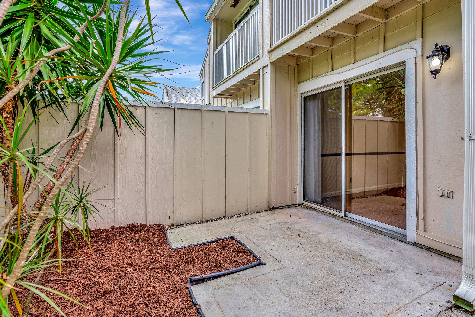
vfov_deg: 73.8
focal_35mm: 16
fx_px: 211
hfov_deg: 96.7
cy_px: 158
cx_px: 238
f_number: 5.6
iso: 100
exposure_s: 1/160
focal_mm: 16
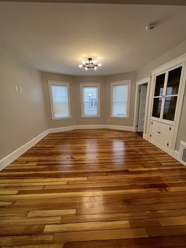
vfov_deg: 106.2
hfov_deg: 89.9
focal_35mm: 13
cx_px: 93
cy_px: 124
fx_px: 93
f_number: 1.8
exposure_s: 1/120
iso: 160
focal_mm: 1.57
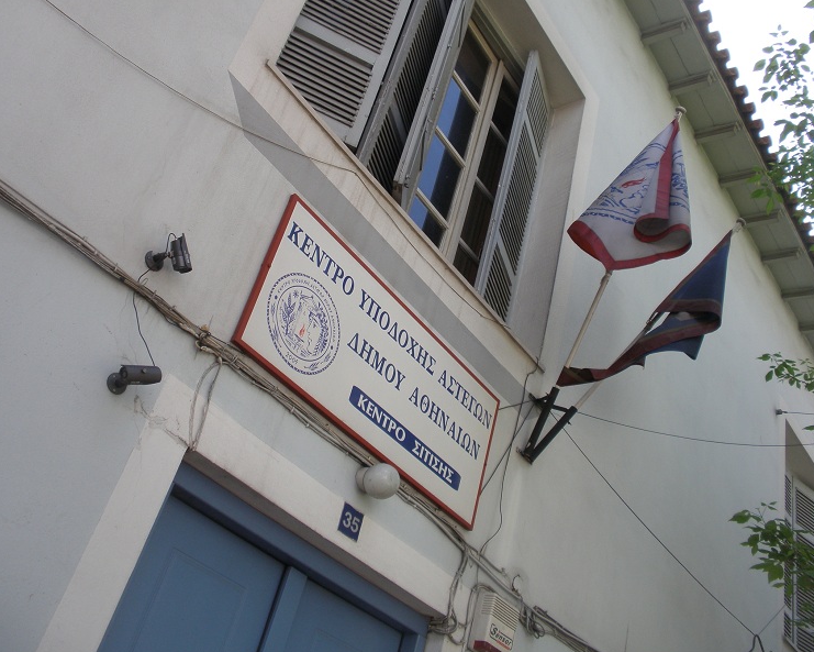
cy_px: 325
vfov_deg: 38.2
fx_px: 940
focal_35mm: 39
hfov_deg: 46.8
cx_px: 433
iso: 64
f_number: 3.5
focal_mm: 6.6
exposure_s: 1/250
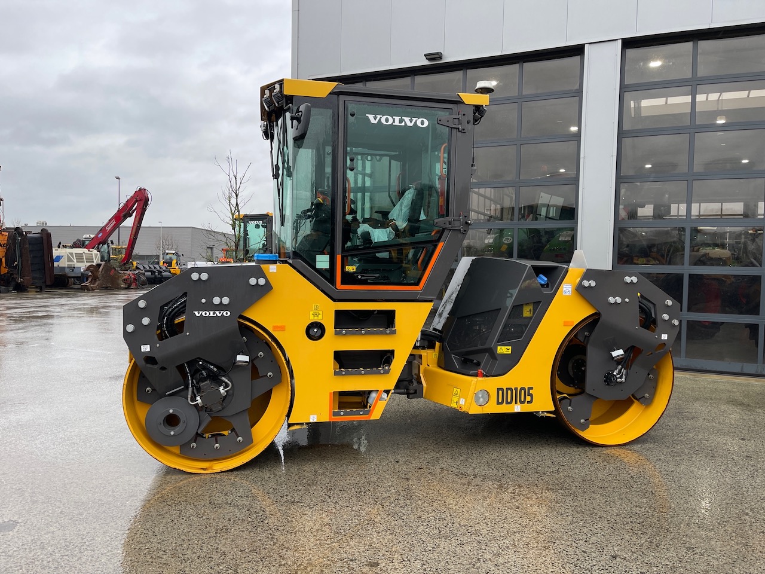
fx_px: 575
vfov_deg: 53.1
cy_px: 287
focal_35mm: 26
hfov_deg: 67.3
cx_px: 382
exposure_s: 1/121
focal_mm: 5.1
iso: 40
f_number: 1.6
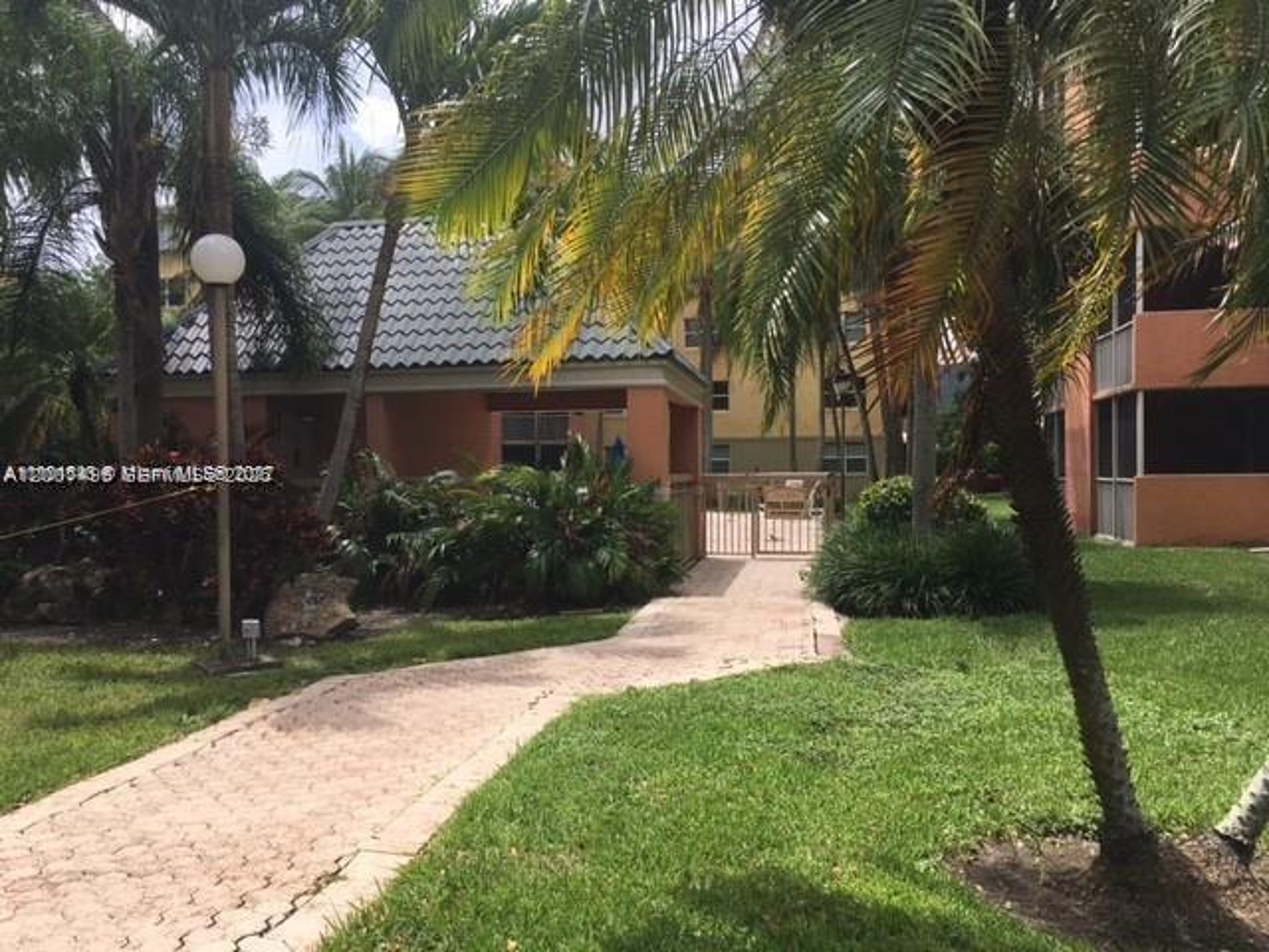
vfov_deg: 48.2
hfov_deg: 61.7
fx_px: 1063
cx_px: 634
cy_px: 476
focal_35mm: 29
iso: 25
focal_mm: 4.15
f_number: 2.2
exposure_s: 1/1350
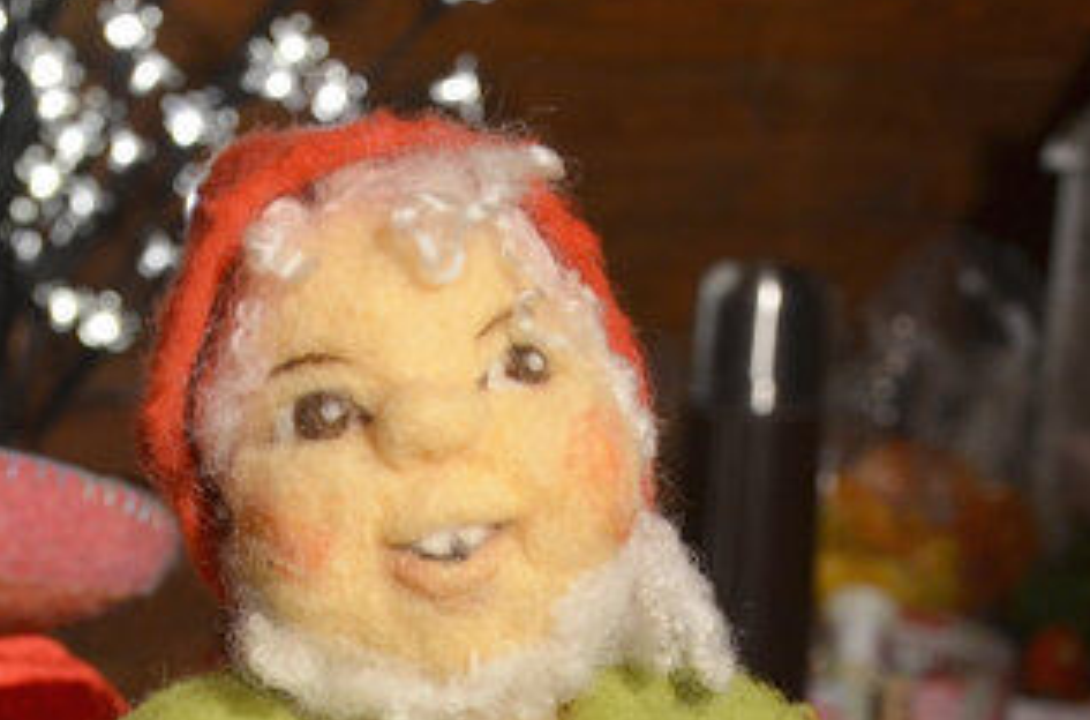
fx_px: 3743
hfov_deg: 16.5
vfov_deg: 10.6
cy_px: 1070
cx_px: 260
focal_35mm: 124
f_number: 4
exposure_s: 1/60
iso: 400
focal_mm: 26
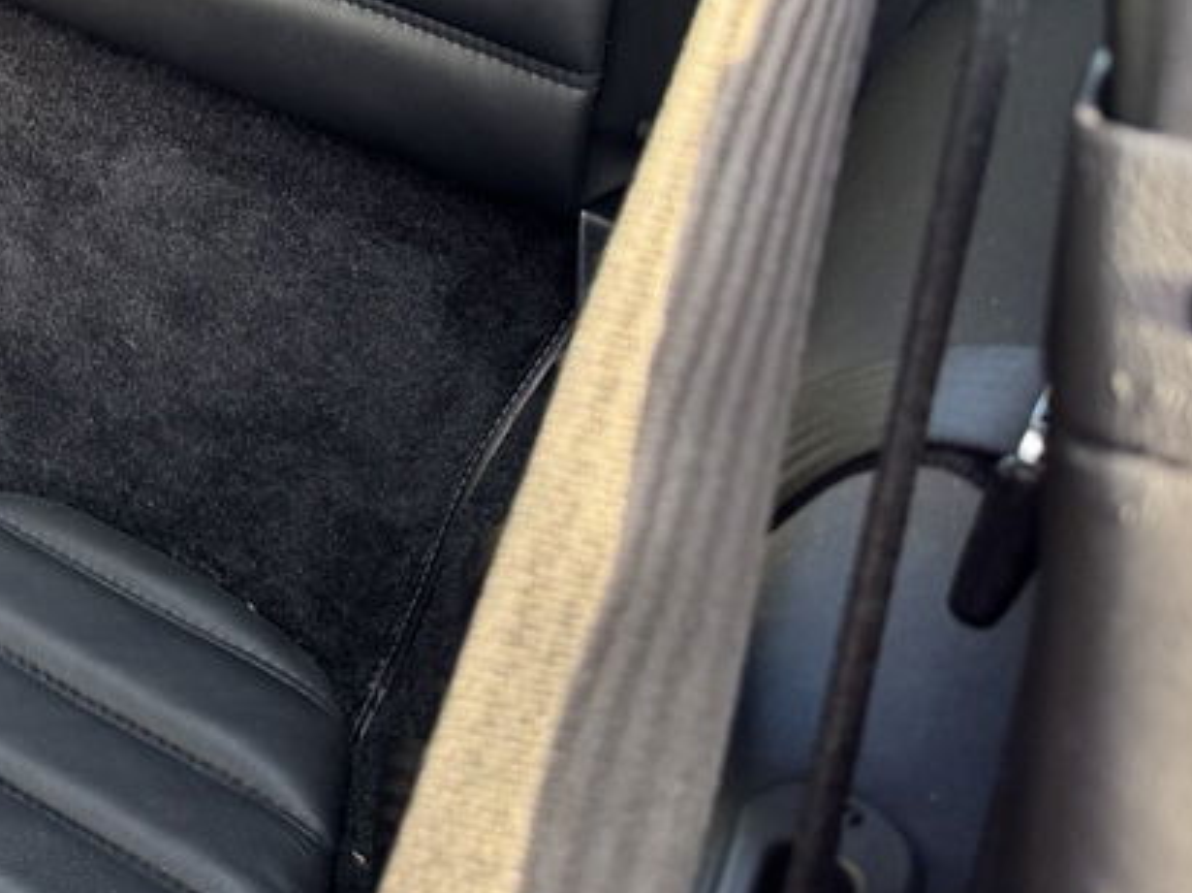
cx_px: -186
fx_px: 2065
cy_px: -169
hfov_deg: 28.6
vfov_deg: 22.5
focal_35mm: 60
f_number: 1.78
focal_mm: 6.76
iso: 200
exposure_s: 1/121
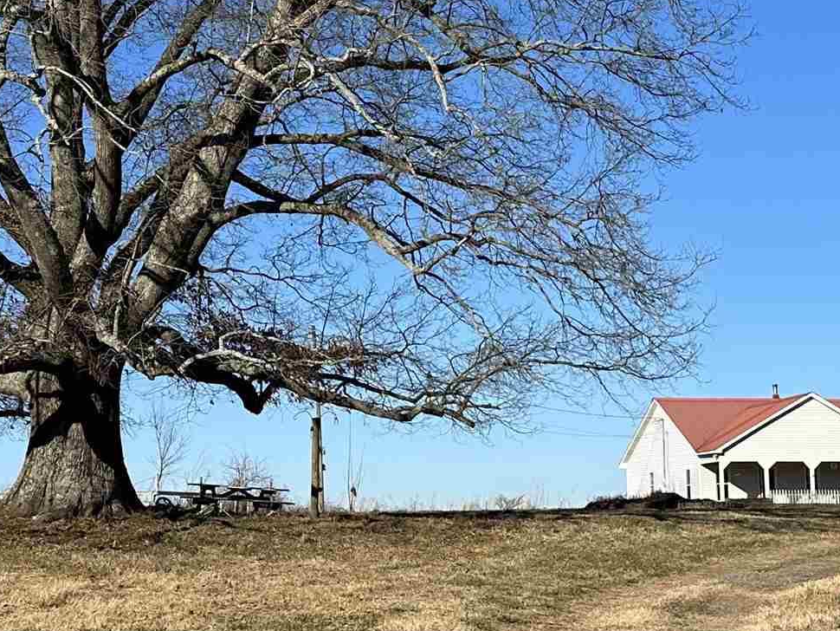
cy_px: 172
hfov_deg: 25.5
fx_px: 1845
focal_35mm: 76
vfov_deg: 19.3
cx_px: 558
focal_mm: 6.86
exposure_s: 1/6211
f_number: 1.78
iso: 80
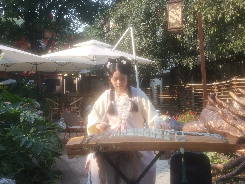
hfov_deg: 49.0
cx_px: 122
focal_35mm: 38
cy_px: 92
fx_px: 269
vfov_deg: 37.7
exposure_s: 1/476
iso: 50
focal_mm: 4.75
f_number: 1.8
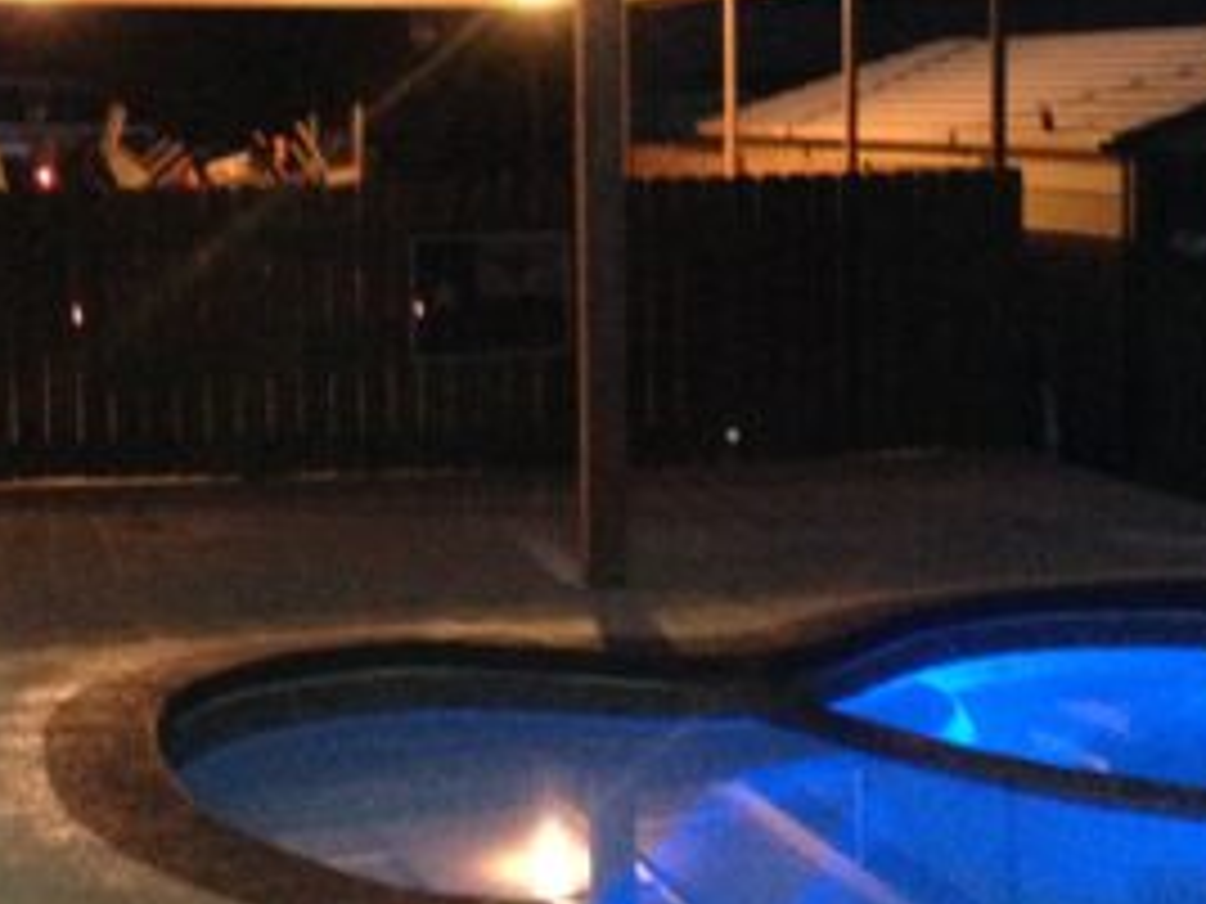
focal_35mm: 77
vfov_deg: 19.0
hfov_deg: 25.3
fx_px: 2683
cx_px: 664
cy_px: 241
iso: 800
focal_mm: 4.12
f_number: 2.4
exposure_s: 1/16
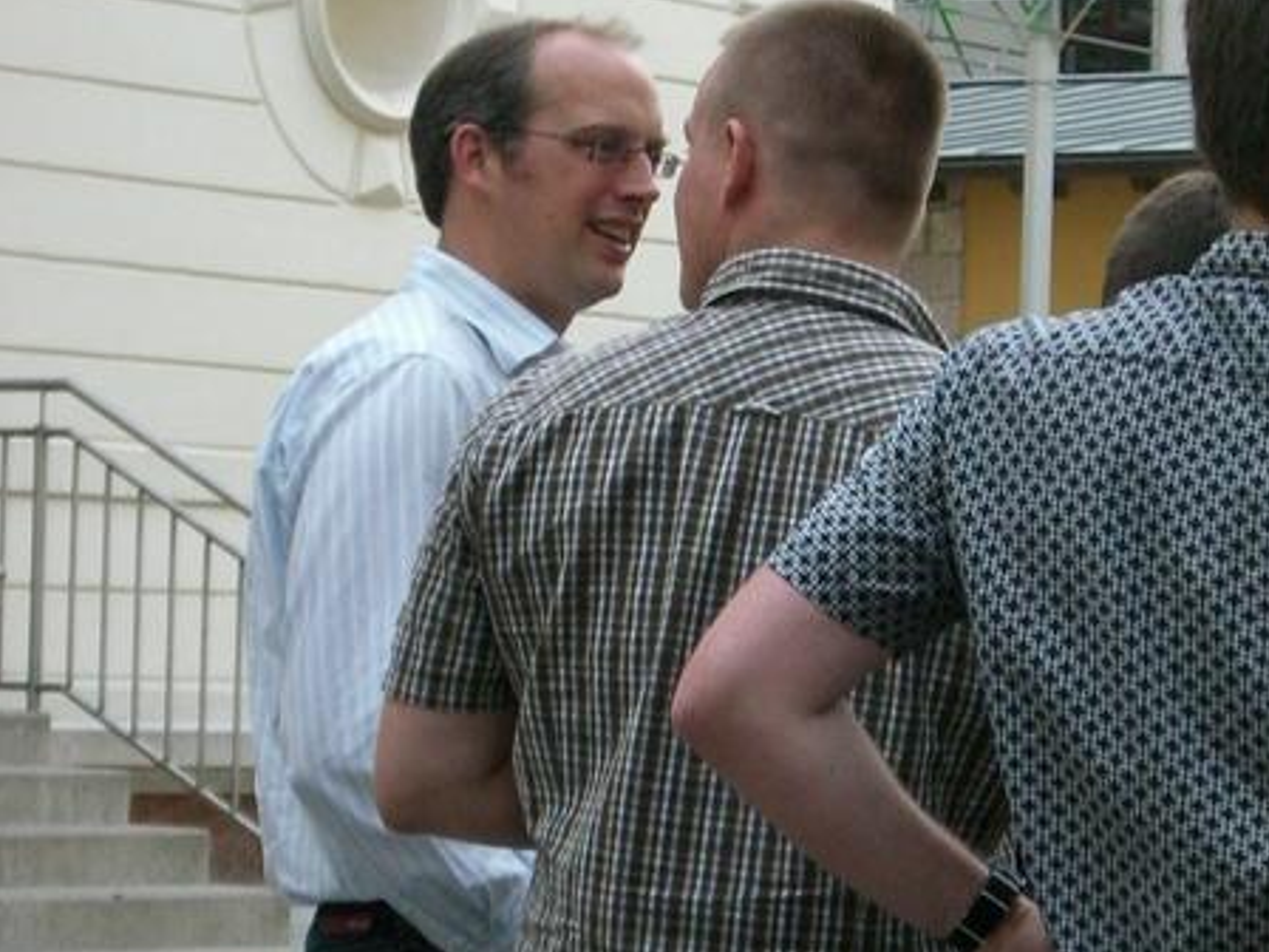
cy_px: 487
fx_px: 5975
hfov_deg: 12.1
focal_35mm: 163
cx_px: 807
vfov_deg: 9.1
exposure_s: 1/125
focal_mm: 18.6
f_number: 5.2
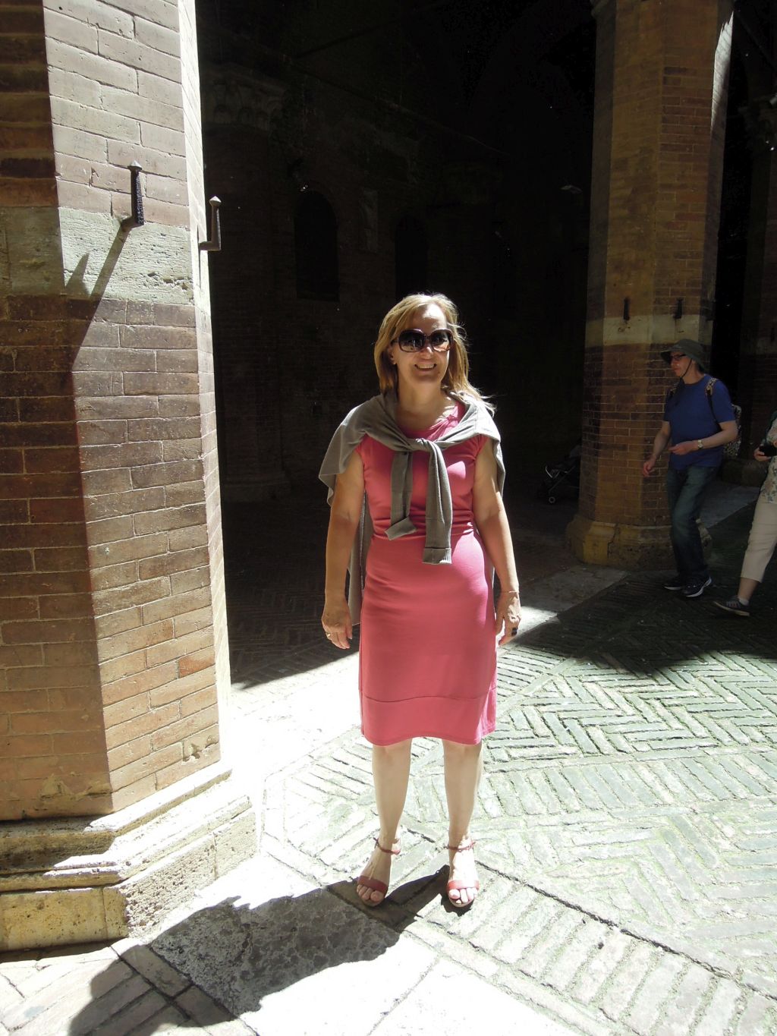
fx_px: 718
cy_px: 518
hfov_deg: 56.8
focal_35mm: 24
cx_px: 388
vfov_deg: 71.6
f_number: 2.8
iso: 160
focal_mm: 4.3
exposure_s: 1/800
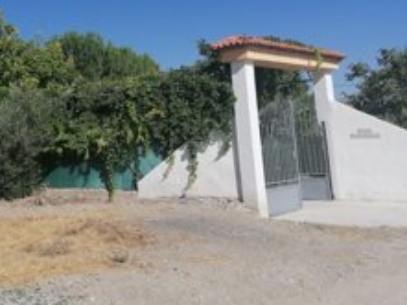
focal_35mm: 44
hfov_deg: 41.4
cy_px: 75
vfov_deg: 32.3
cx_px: 92
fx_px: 518
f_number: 1.8
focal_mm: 4.75
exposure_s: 1/2262
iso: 50
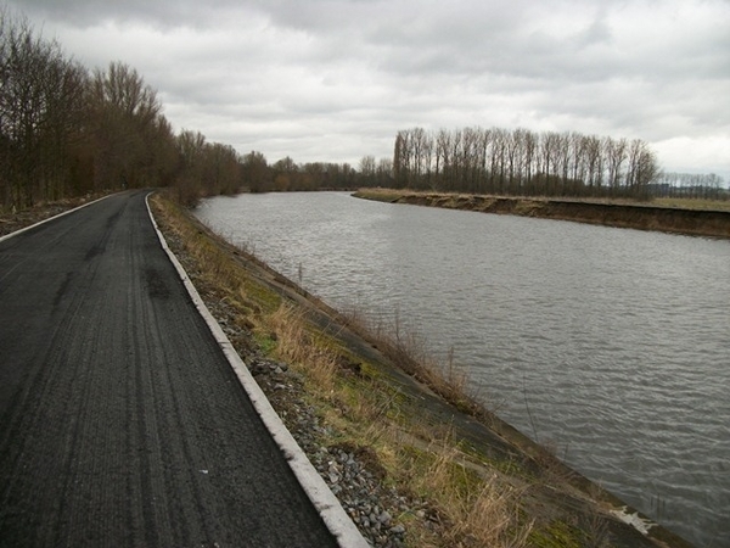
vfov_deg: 44.2
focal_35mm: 32
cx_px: 365
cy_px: 274
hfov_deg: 56.8
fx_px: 675
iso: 80
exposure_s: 1/160
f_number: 2.9
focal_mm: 5.7
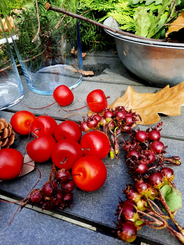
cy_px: 122
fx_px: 177
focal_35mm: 25
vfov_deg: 69.4
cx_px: 92
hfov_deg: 54.9
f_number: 2
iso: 32
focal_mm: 4.6
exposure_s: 1/169
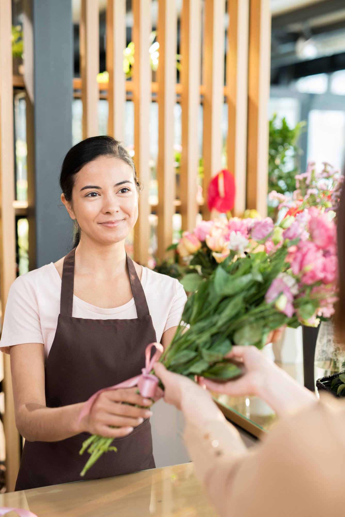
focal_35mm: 50
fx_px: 719
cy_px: 258
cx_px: 172
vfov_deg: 39.6
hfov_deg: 27.0
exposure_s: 1/160
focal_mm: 50
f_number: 2.5
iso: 800
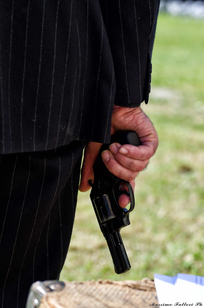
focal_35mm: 105
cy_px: 154
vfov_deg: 19.5
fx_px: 897
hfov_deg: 13.0
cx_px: 102
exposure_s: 1/400
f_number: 4.5
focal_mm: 70
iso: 100
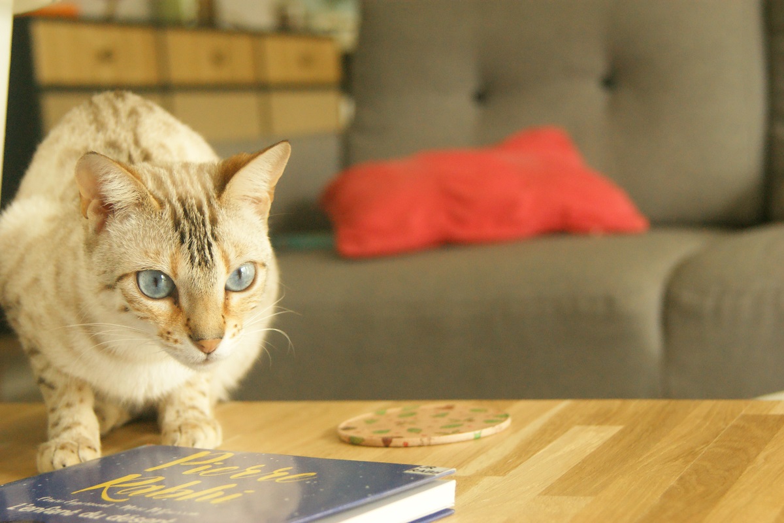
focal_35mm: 75
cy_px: 262
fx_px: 1633
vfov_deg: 18.2
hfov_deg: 27.0
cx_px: 392
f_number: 5.6
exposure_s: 1/80
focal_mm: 50
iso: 1600
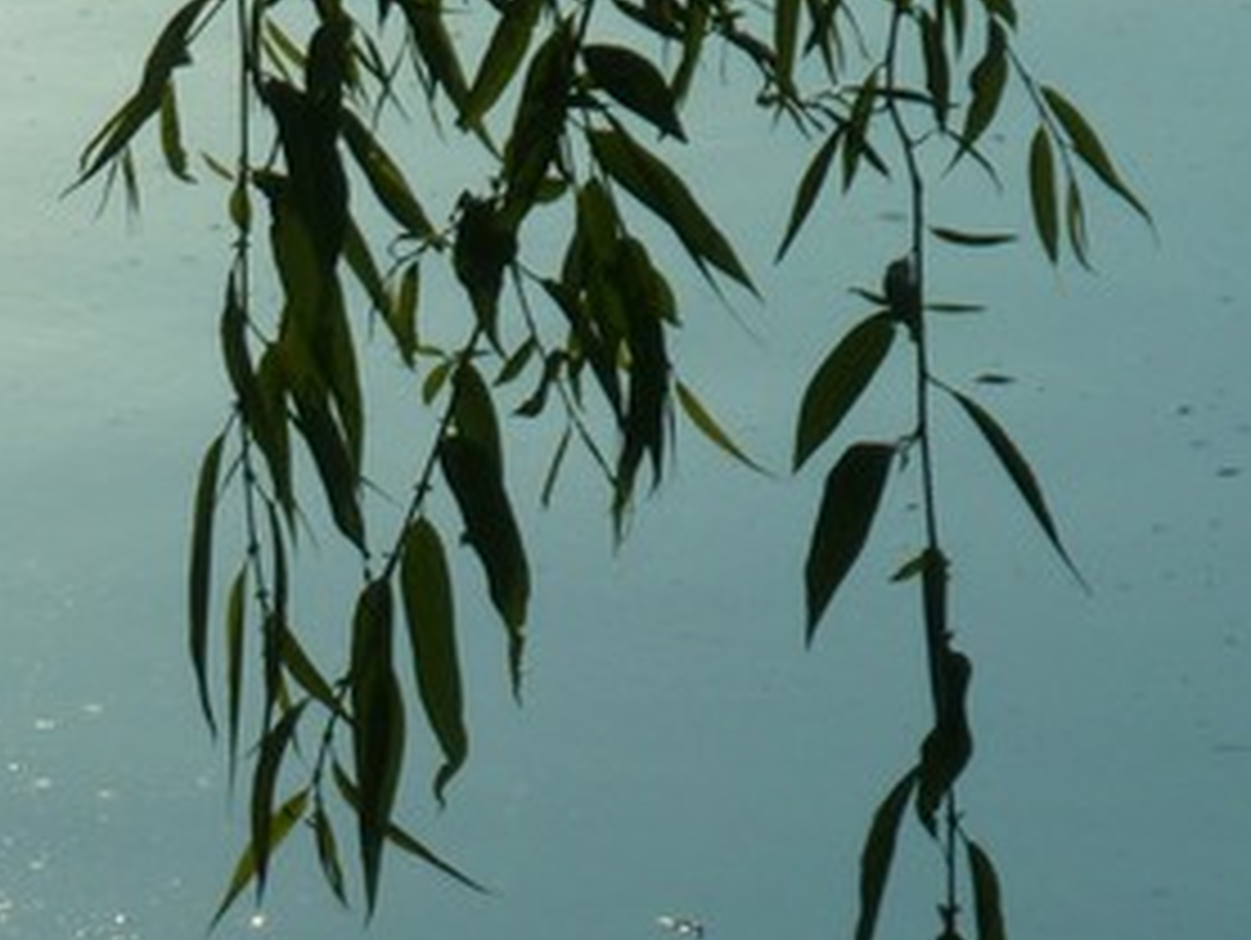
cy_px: 495
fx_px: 20473
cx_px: -72
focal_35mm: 566
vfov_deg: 2.6
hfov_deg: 3.5
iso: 100
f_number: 5.5
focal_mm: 35.2
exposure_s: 1/500
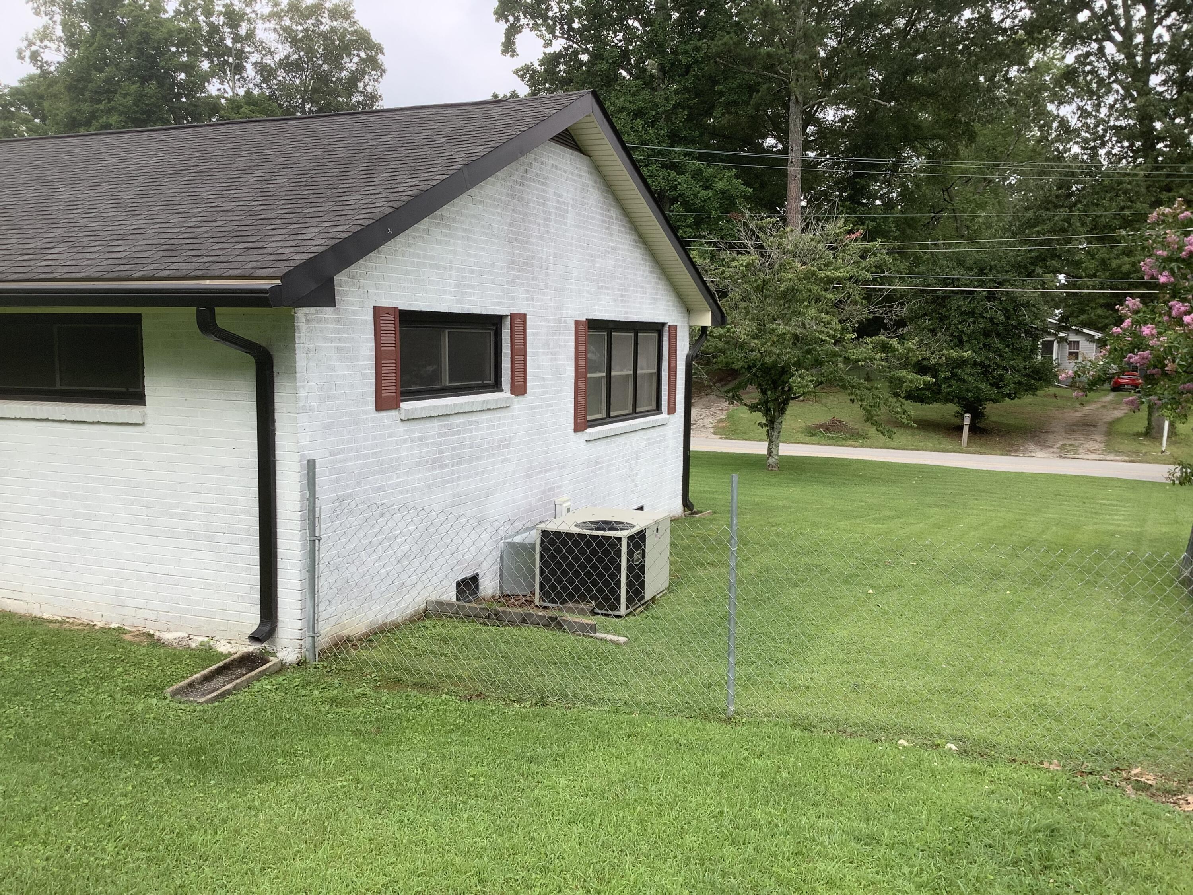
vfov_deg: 45.4
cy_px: 448
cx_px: 596
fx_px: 1068
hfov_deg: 58.4
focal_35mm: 31
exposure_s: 1/360
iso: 25
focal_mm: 3.3
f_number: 2.4
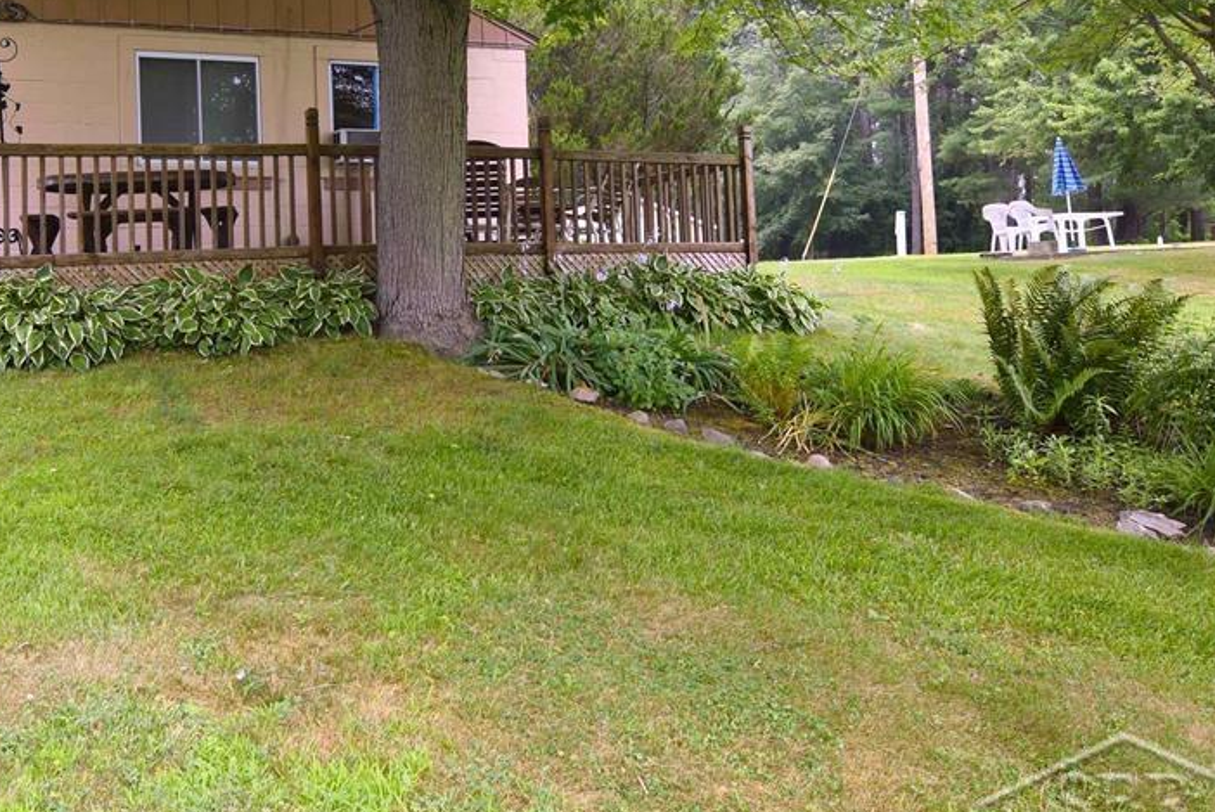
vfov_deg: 37.4
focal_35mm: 35
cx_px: 417
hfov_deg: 53.5
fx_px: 1182
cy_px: 251
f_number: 5.6
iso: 180
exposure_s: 1/125
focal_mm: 16
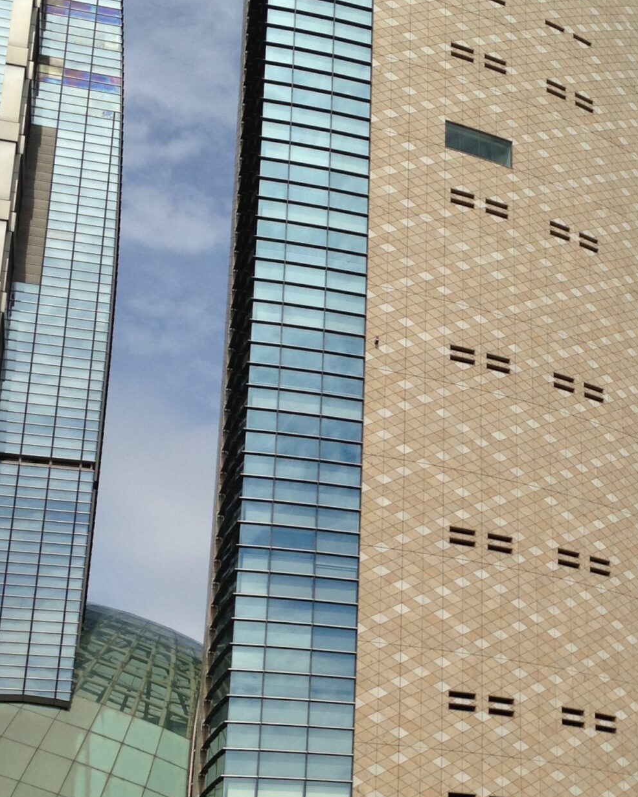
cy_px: 475
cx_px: 486
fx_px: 1581
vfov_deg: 28.2
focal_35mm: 67
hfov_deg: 22.6
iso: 50
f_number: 2.4
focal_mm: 4.12
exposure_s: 1/3390
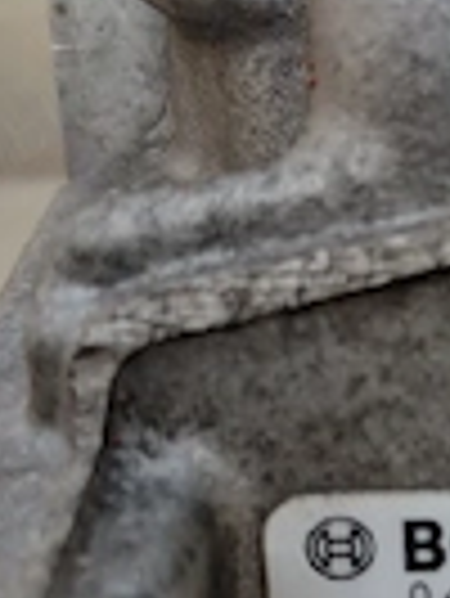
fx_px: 1350
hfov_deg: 18.1
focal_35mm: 78
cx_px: 518
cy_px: 508
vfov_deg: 24.5
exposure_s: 1/50.3
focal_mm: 3.98
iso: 25
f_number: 1.8
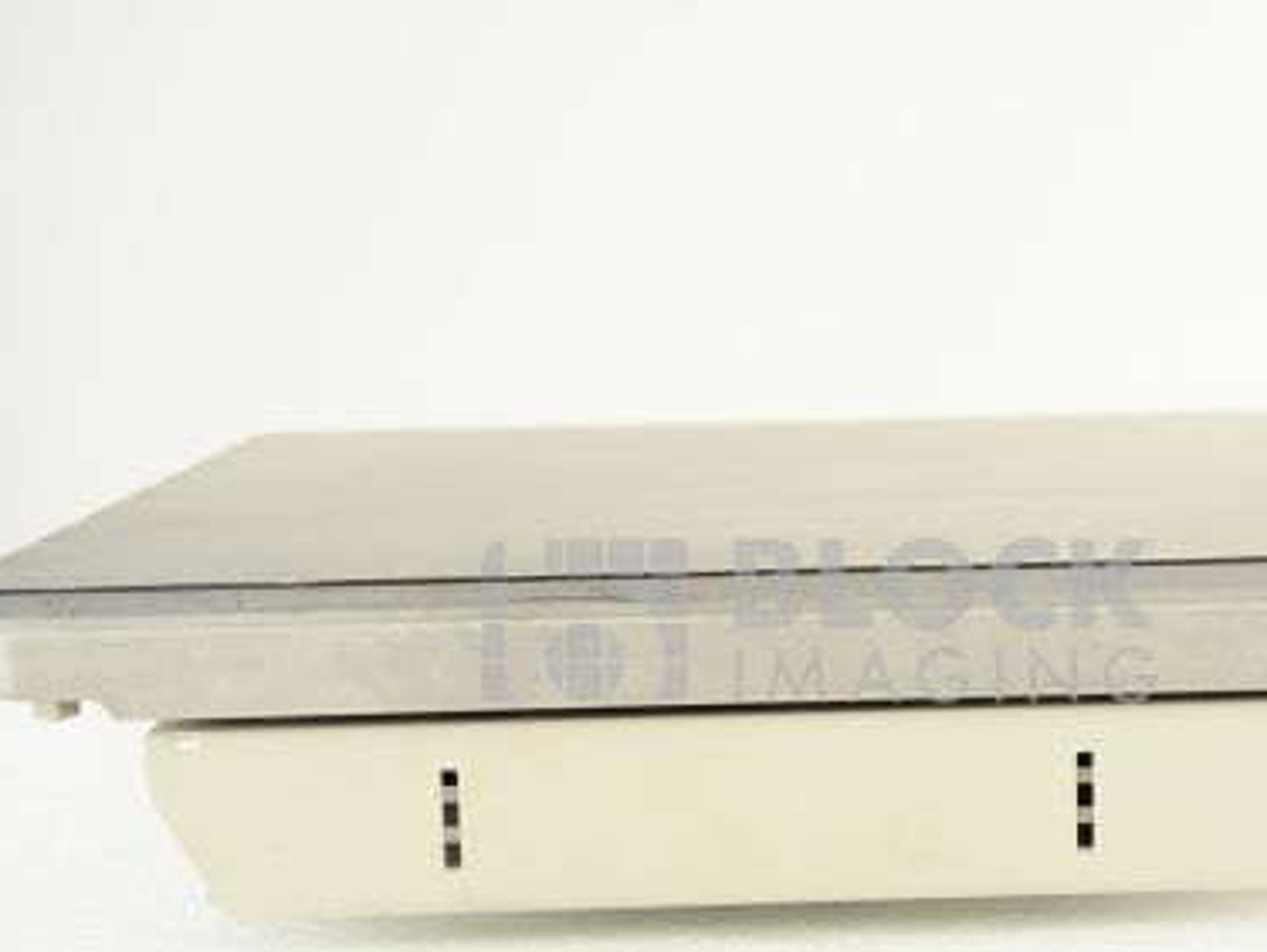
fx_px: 2820
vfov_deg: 19.1
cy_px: 622
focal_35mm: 77
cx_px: 820
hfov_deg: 25.2
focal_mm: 50
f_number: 6.3
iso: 800
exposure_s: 1/100
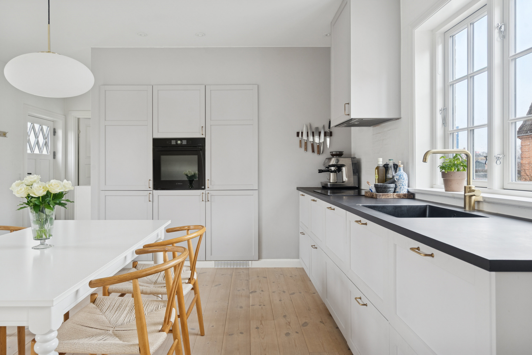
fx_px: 310
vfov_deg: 59.5
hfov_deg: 81.2
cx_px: 266
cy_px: 178
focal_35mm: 21
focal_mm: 21
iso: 800
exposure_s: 1/4
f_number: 8
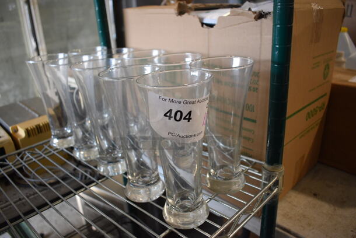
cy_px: 119
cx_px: 178
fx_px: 297
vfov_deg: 43.7
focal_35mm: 30
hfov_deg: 61.9
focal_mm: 20
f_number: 3.5
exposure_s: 1/125
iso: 800
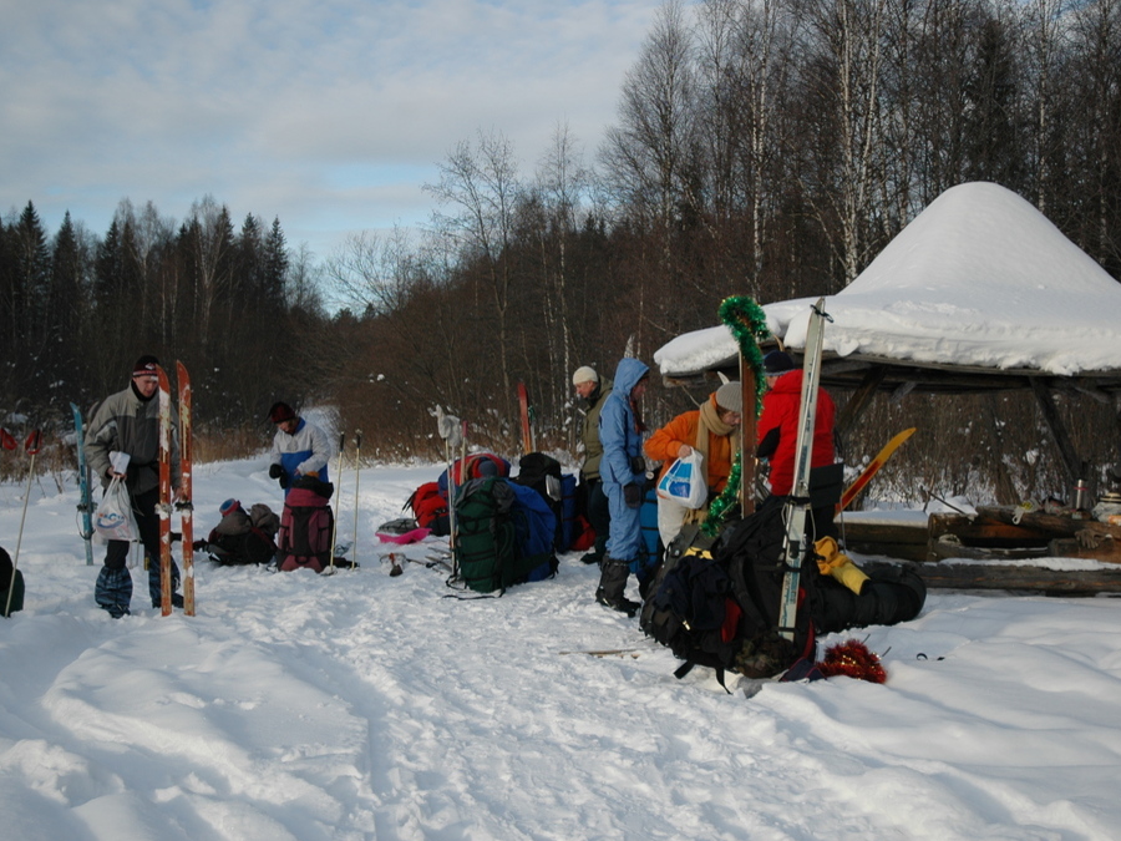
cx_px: 588
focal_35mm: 48
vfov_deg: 30.5
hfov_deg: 40.0
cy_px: 424
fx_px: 1540
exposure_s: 1/800
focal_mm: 29
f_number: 4
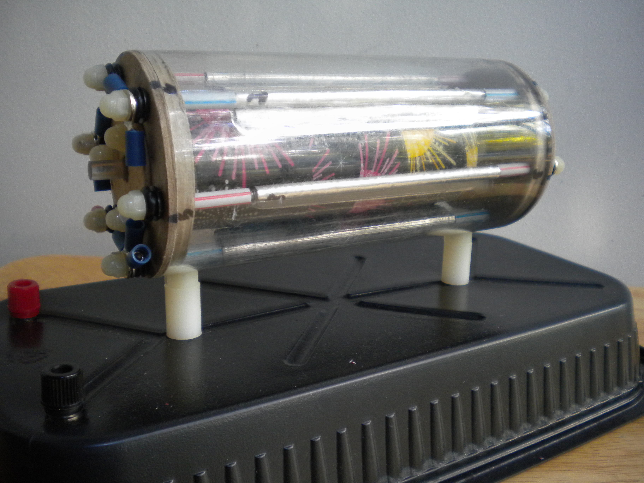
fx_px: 651
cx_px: 322
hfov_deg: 52.6
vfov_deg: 40.7
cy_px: 242
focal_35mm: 35
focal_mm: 6.3
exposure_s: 1/60
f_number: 3.1
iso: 241
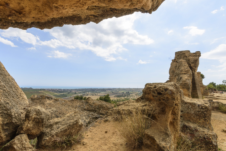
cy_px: 82
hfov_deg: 93.2
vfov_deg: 70.3
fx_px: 107
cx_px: 109
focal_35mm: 17
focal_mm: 10
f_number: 14
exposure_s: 1/100
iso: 100
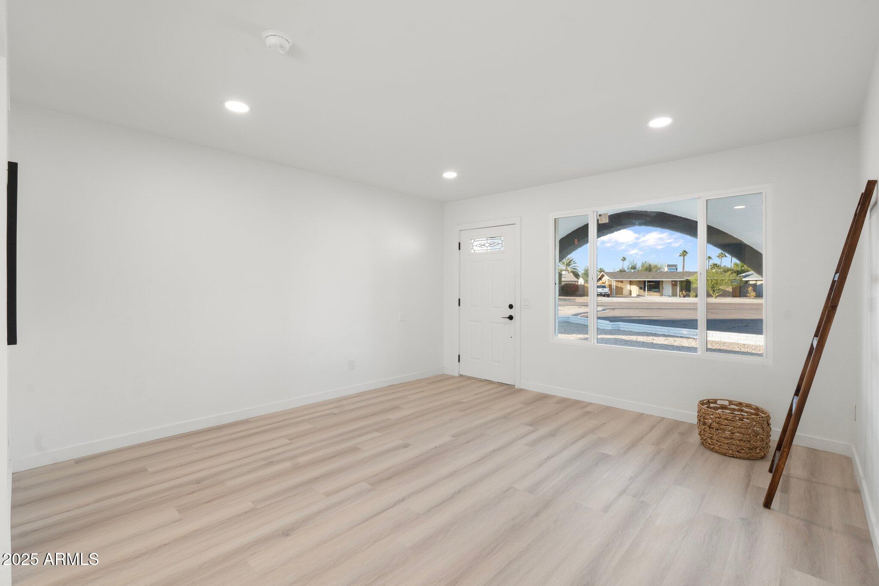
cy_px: 293
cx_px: 440
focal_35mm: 16
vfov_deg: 73.7
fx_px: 391
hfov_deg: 96.7
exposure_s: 1/13
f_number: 8
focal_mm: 16
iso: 1000
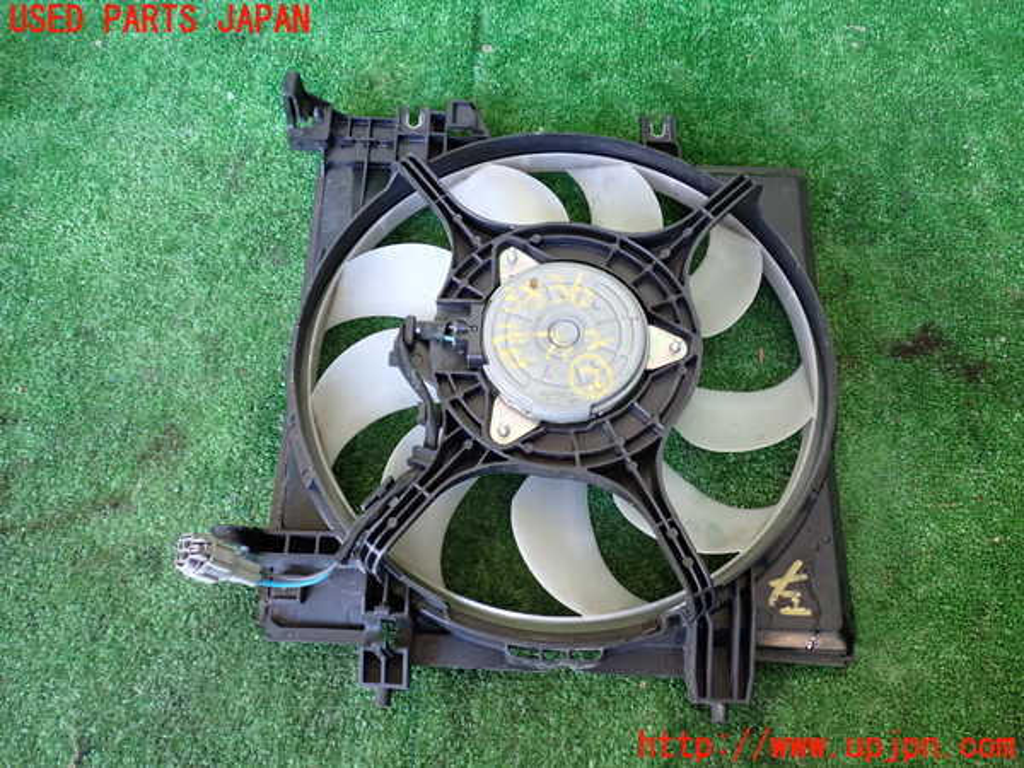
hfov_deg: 60.0
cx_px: 512
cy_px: 384
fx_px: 887
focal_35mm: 30
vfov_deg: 46.8
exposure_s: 1/30
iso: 250
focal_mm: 5.4
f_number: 2.3
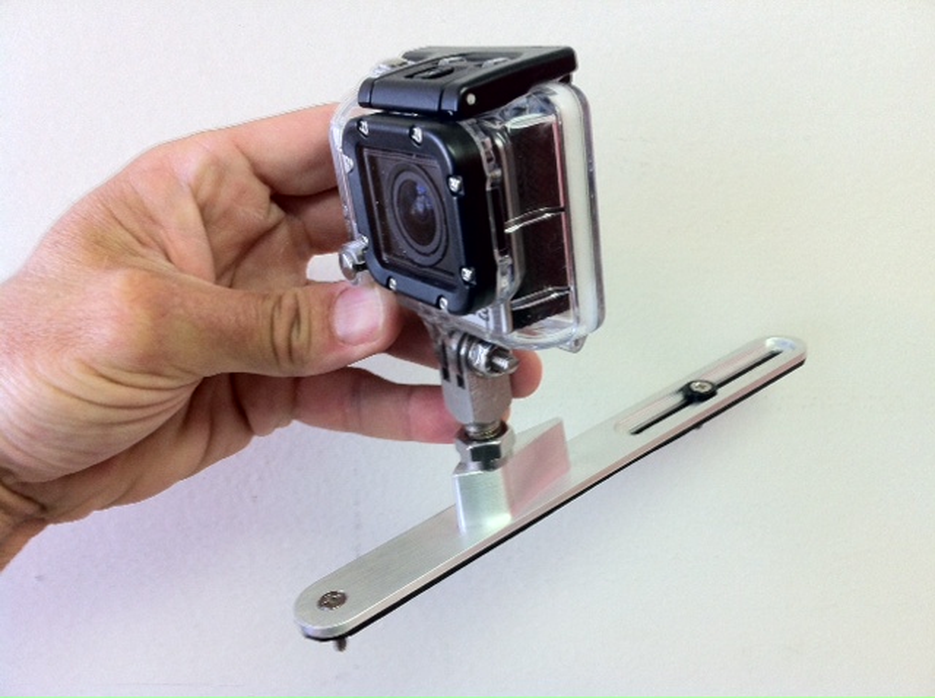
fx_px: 944
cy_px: 349
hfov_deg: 52.7
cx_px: 468
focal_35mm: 35
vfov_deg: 40.6
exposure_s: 1/24
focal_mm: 3.85
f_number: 2.8
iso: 80
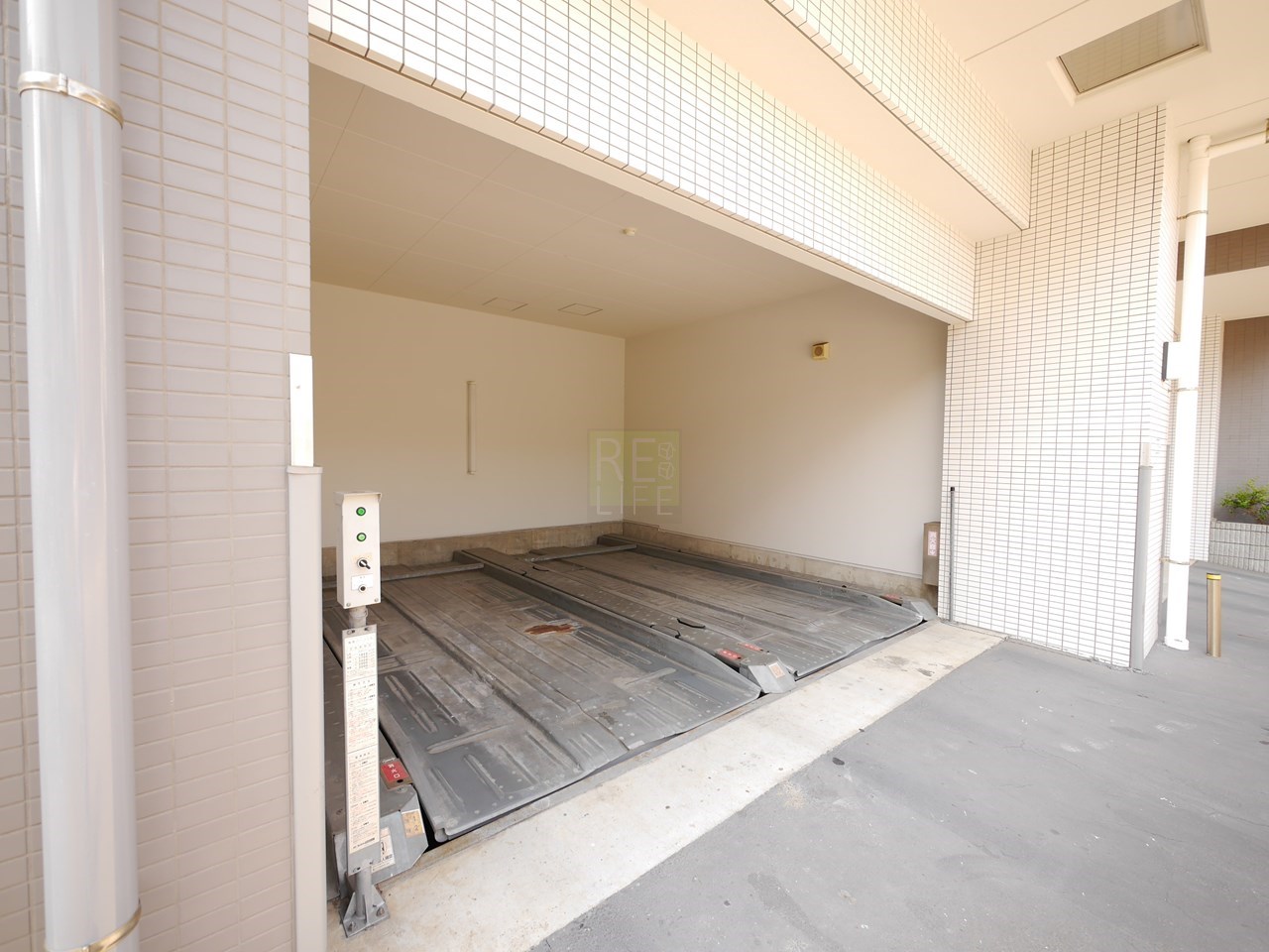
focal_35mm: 14
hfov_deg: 102.1
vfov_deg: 85.7
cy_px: 476
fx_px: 513
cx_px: 634
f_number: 4
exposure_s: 1/60
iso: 160
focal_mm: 7
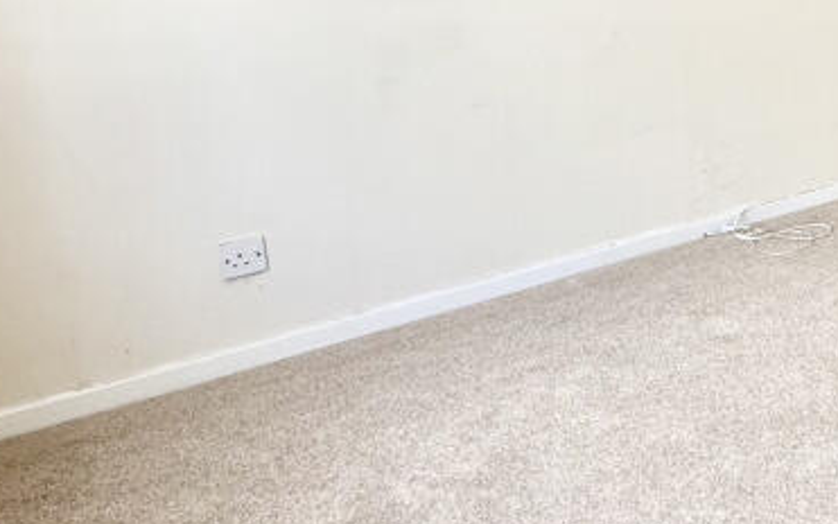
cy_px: 50
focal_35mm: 41
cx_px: 996
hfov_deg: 37.2
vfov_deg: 29.9
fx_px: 937
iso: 125
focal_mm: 2.22
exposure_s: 1/99
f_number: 2.2
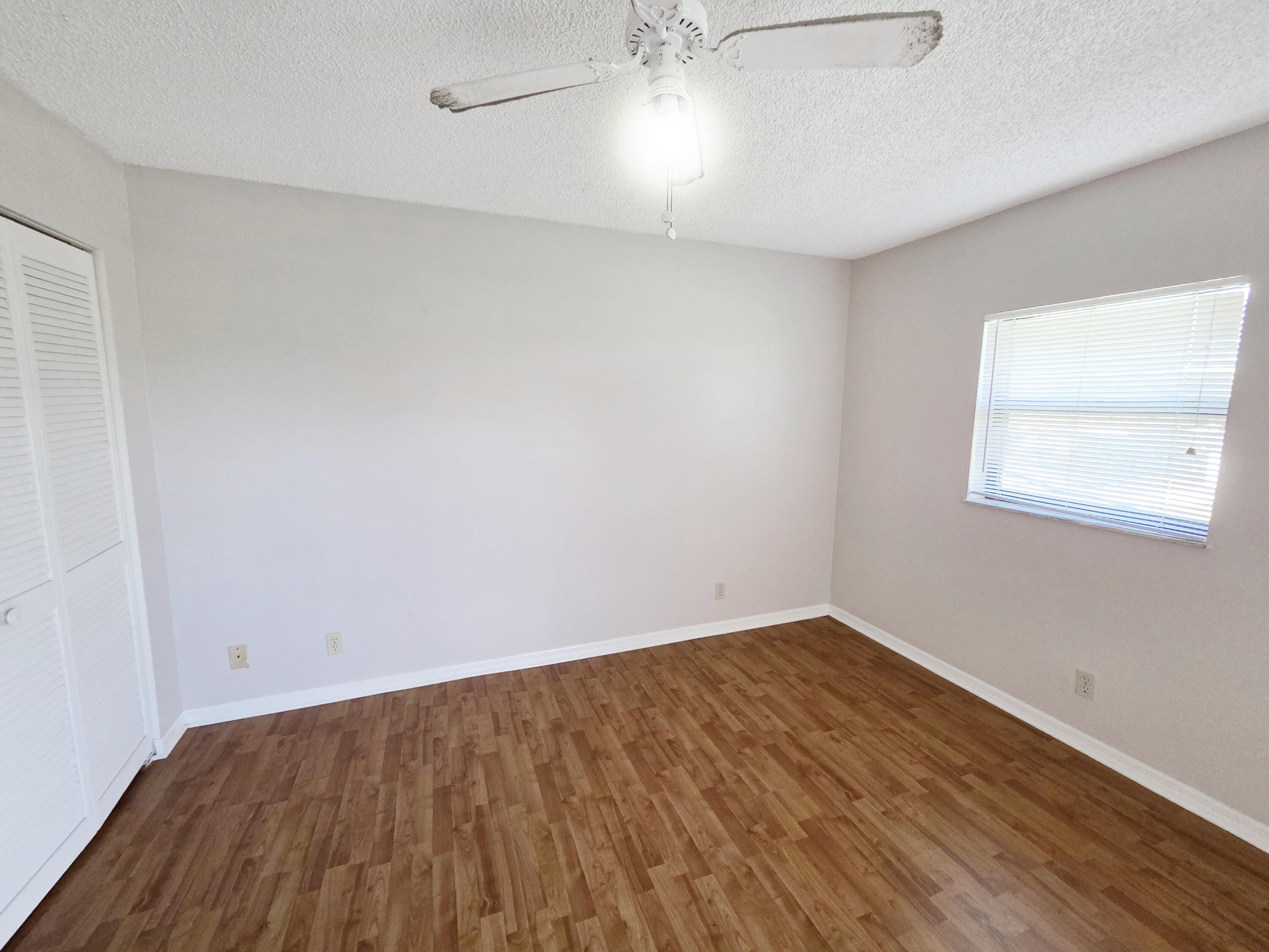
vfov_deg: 89.9
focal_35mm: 13
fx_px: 477
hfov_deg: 106.2
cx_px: 634
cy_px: 476
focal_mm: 2.2
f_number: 2.2
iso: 250
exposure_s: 1/60
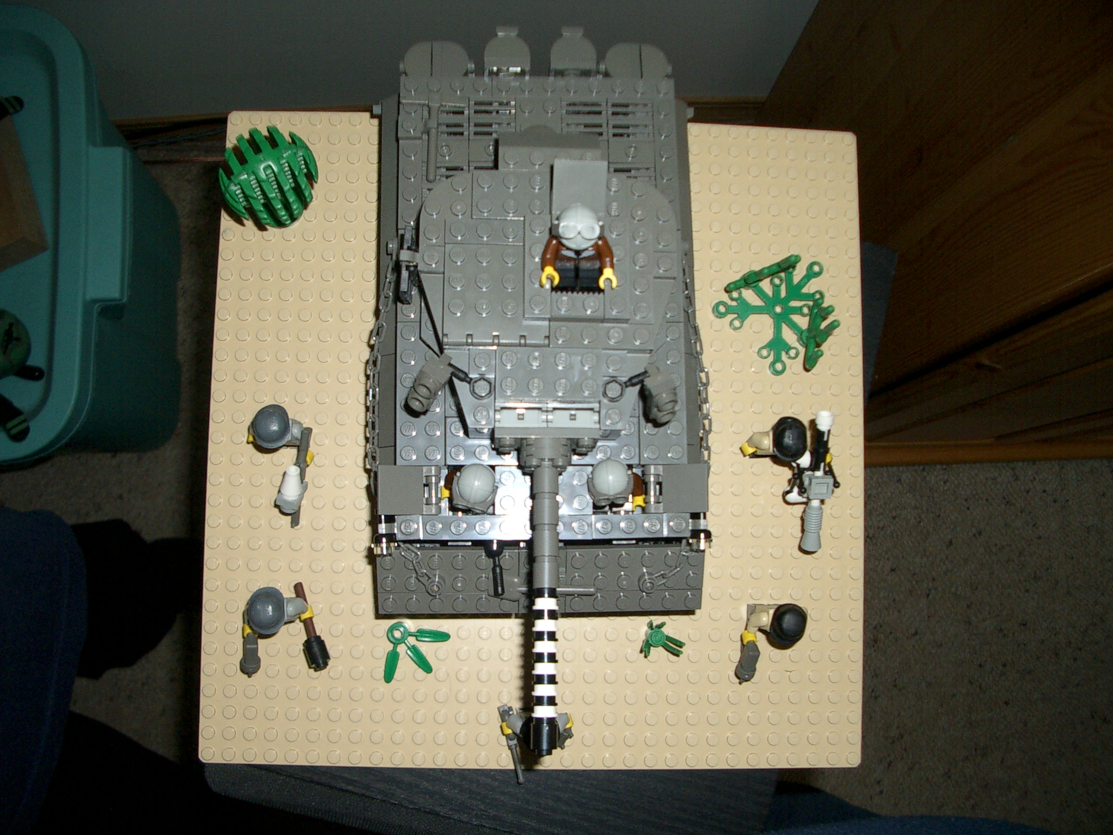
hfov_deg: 52.6
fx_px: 1125
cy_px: 418
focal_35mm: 35
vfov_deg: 40.7
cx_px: 556
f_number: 2.6
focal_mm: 5.8
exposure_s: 1/40
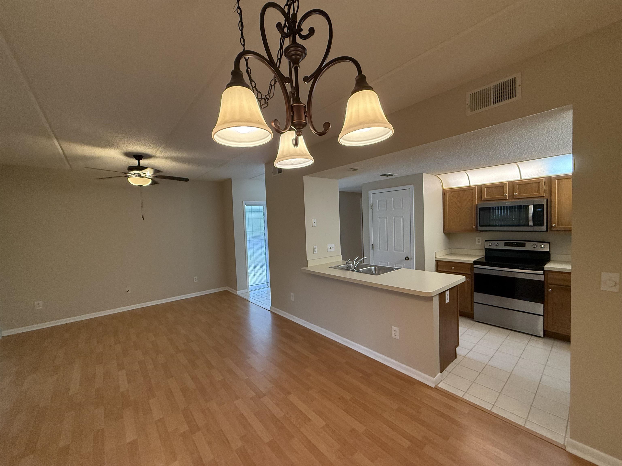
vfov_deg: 85.7
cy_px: 233
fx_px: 252
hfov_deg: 102.1
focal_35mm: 14
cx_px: 311
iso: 250
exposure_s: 1/120
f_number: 2.2
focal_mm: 2.22
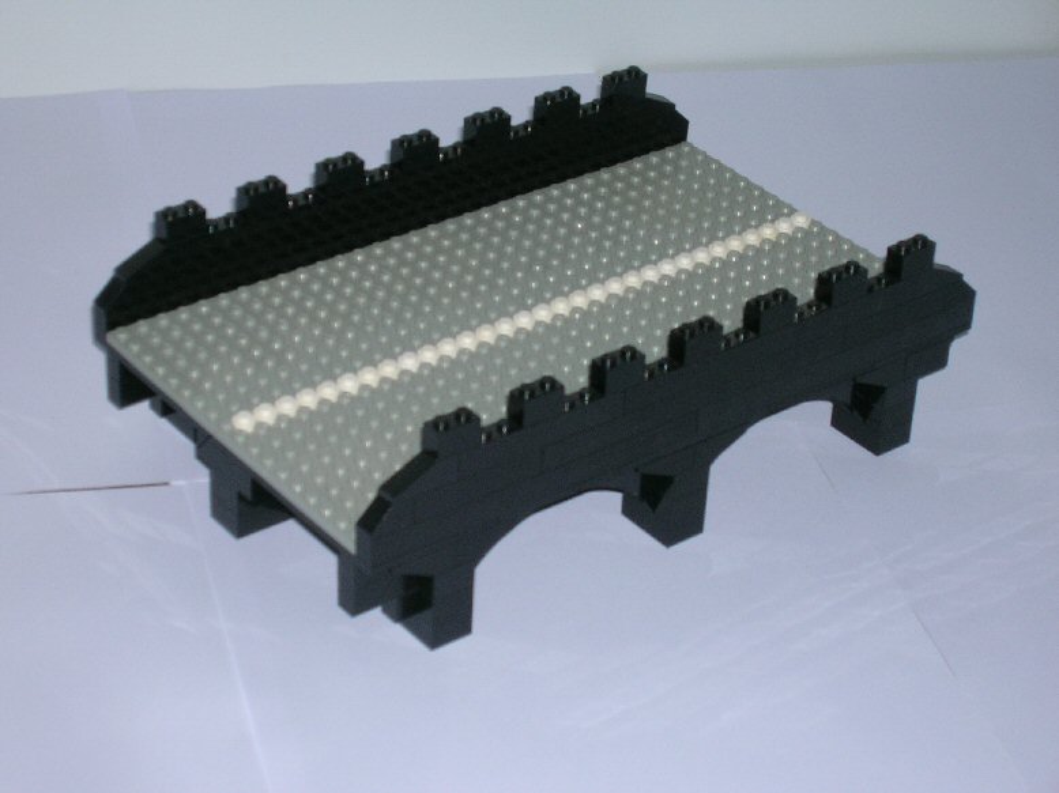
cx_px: 530
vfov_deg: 17.2
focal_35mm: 86
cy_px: 396
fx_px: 2630
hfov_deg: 22.8
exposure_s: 1/60.1
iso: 50
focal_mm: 14.3
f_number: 4.4
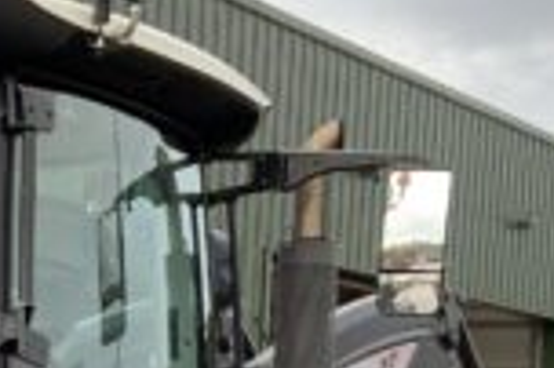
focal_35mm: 127
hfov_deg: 16.0
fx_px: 1952
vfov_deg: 10.2
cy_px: 638
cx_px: 80
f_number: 1.8
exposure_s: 1/209
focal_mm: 3
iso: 16
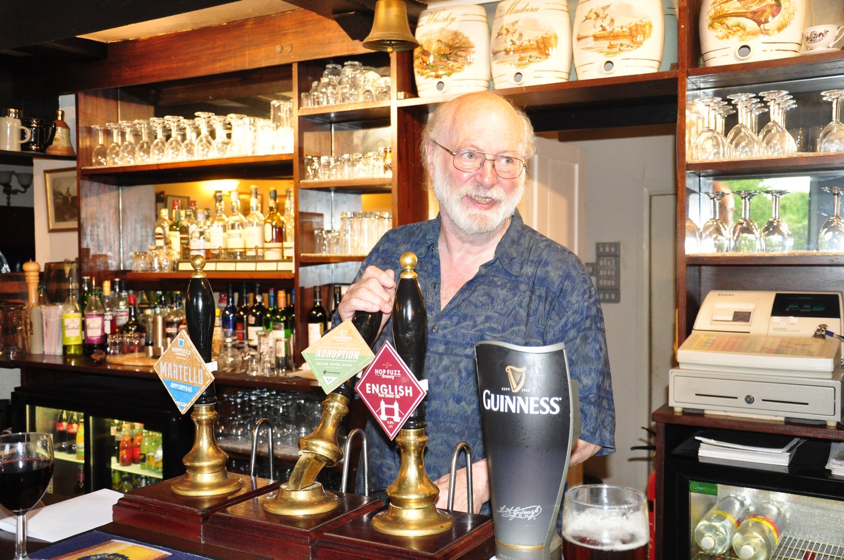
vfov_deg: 35.4
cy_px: 280
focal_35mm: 38
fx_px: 878
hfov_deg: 51.3
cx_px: 422
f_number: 4.5
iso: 1600
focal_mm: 25
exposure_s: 1/60
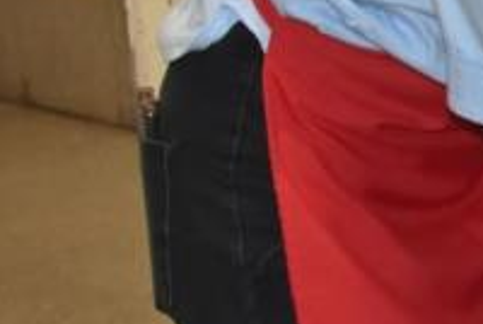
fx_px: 2472
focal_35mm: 184
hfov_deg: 9.6
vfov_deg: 7.5
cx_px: 1234
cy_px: 183
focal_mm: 24
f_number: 5.6
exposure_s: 1/100
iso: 1600
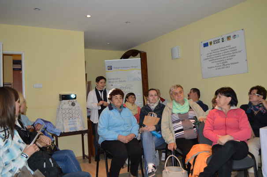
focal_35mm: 27
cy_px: 88
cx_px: 134
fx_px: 200
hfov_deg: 67.4
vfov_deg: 47.9
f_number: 3.5
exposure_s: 1/60
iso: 450
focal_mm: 18
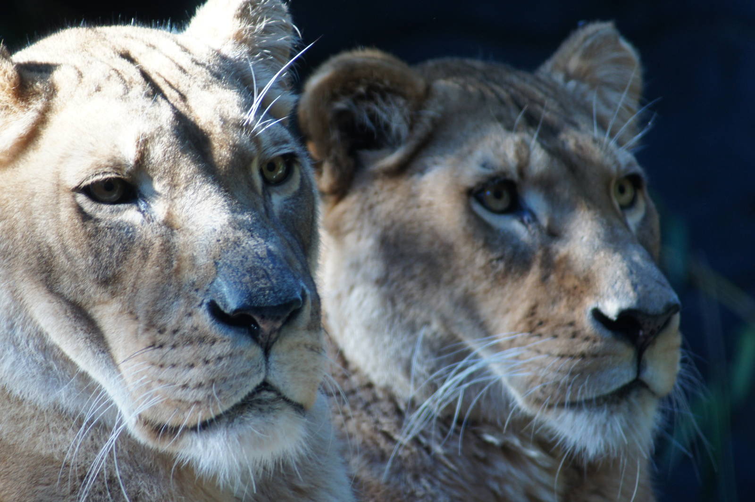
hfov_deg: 4.9
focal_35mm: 420
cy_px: 251
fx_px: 8803
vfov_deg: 3.3
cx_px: 378
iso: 400
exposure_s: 1/80
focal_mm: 280
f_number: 5.6
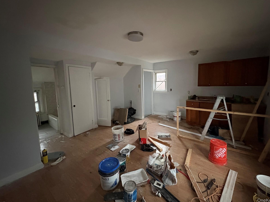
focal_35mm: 15
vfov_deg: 81.7
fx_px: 117
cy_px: 96
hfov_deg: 98.1
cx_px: 141
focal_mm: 2.22
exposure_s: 1/30
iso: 1250
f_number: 2.2
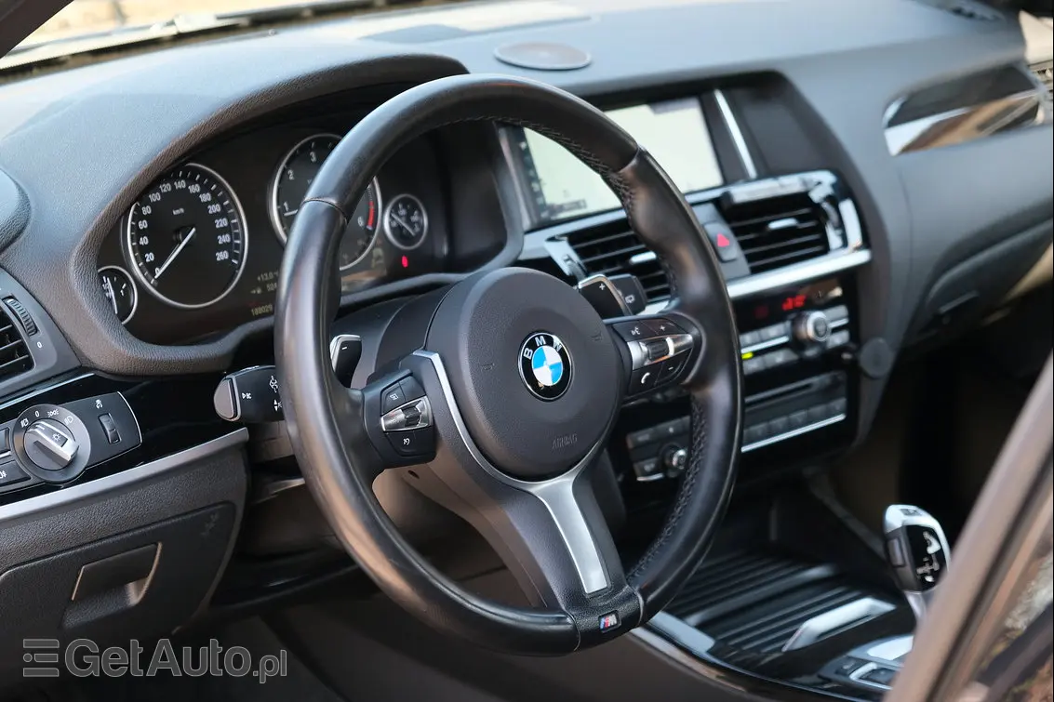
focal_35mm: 79
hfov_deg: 25.7
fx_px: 2312
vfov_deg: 17.3
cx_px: 527
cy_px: 351
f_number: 4
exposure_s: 1/56
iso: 320
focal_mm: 52.7
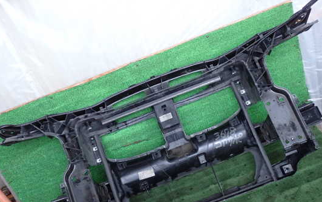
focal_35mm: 43
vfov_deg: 29.8
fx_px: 378
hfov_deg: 46.2
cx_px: 158
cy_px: 116
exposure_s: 1/125
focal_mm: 6.37
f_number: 2.5
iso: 1000
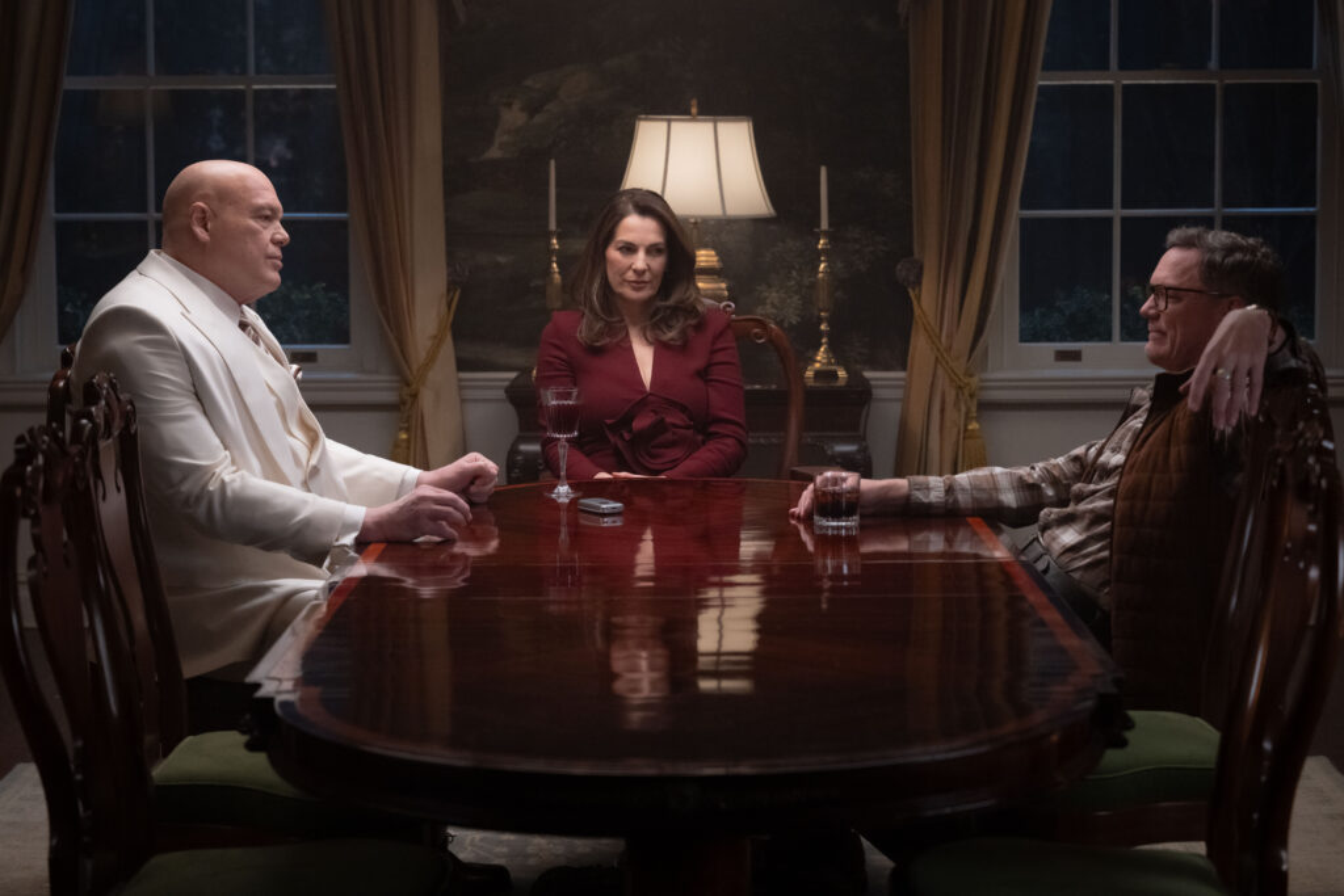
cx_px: 672
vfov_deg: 19.5
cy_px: 448
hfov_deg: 28.8
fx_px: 2614
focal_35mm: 70
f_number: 4
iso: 4000
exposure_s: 1/125
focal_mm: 70
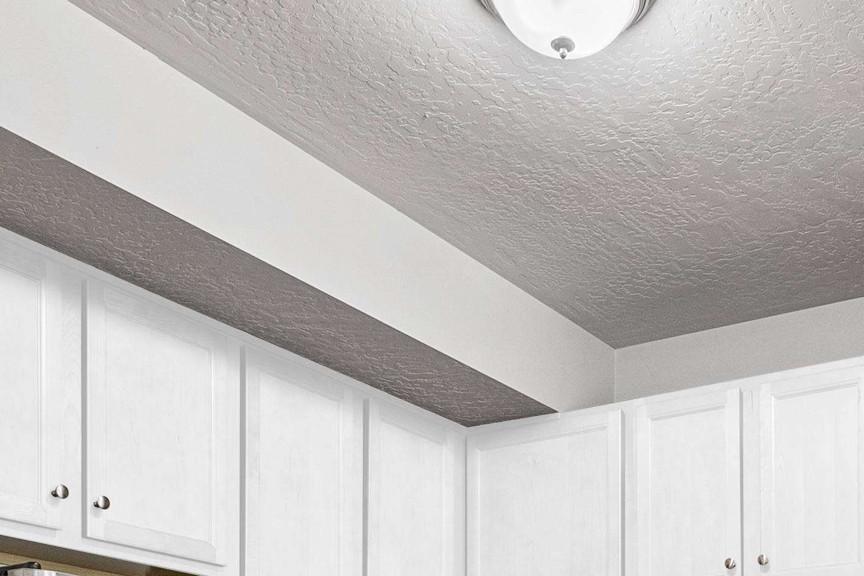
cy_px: 776
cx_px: 699
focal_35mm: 48
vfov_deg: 24.1
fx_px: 1152
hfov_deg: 39.4
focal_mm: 16
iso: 800
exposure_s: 1/8
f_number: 6.3
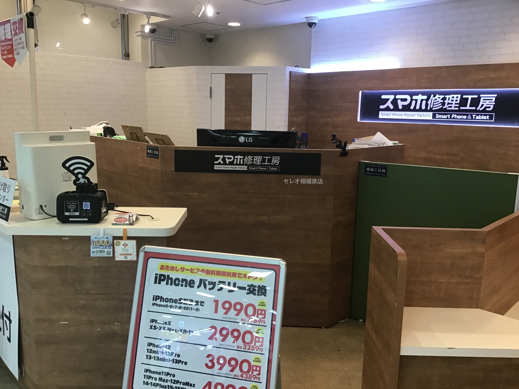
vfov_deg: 45.4
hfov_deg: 58.4
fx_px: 465
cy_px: 194
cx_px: 260
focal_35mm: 31
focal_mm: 3.3
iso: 50
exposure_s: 1/30
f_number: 2.4
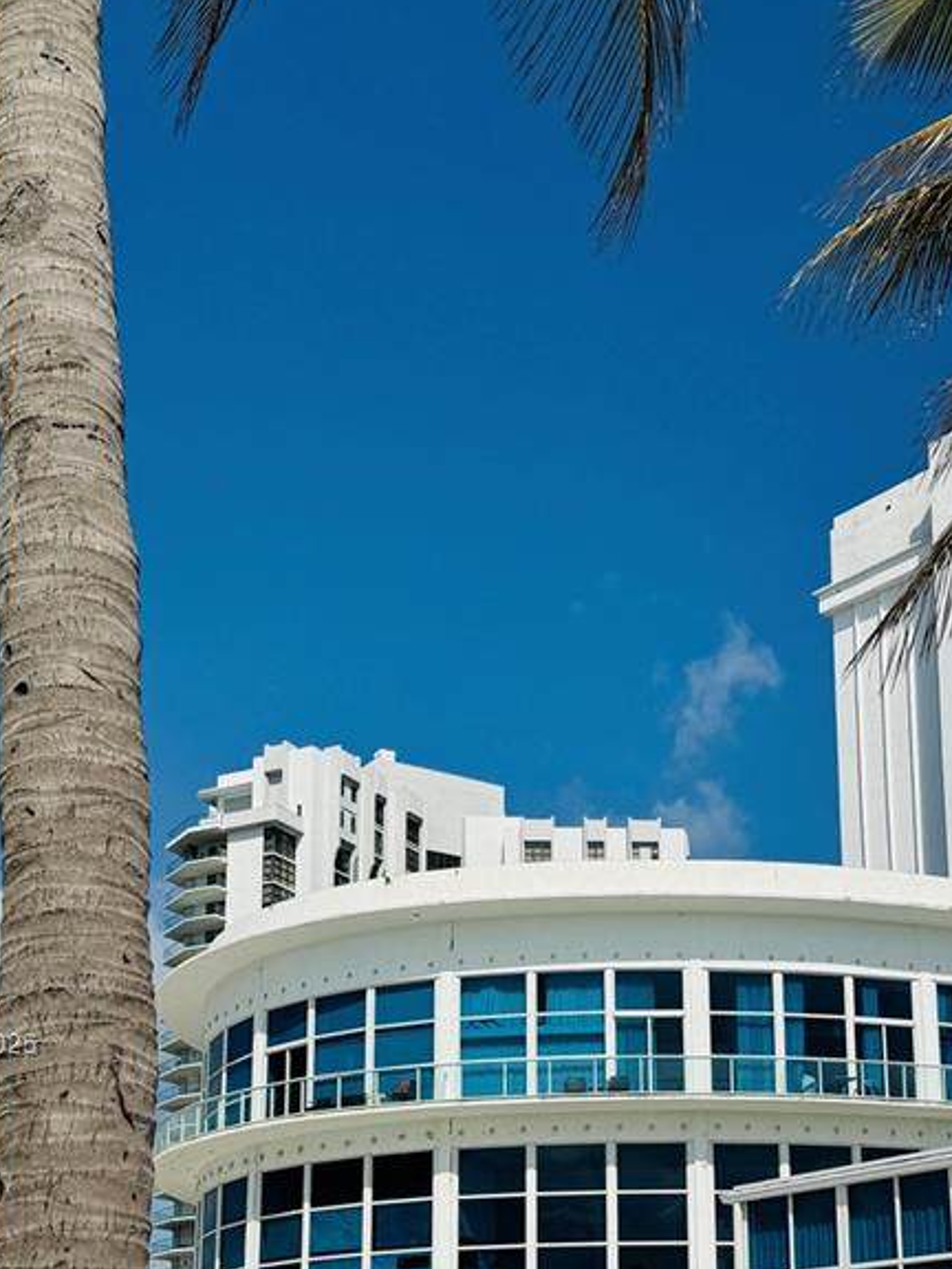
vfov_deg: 36.6
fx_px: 1833
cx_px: 626
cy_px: 1046
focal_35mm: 50
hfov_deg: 28.9
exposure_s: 1/15152
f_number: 1.78
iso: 80
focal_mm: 6.86
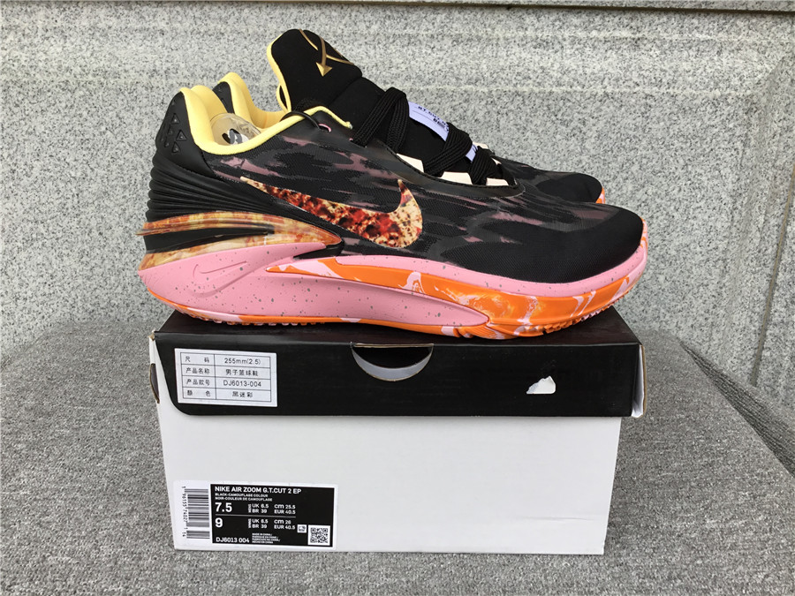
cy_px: 298
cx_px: 398
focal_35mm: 31
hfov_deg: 58.4
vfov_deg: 45.4
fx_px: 712
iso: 25
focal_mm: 3.3
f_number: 2.4
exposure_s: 1/141
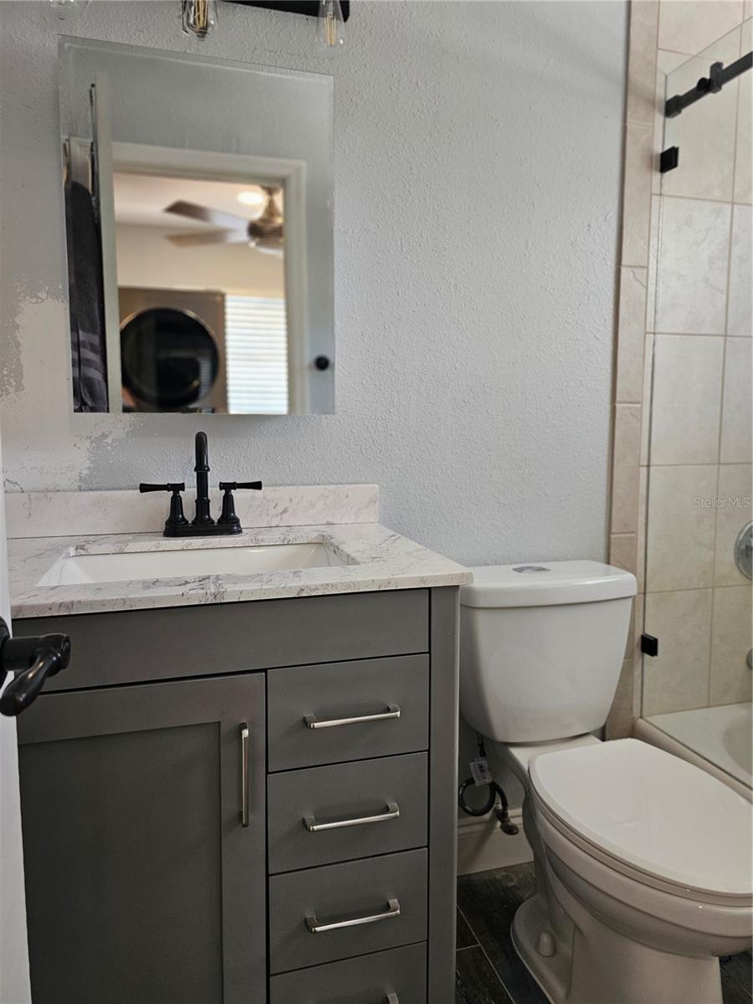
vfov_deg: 73.9
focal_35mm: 23
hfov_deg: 58.9
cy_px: 502
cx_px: 376
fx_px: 667
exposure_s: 1/120
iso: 250
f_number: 1.7
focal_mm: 6.3
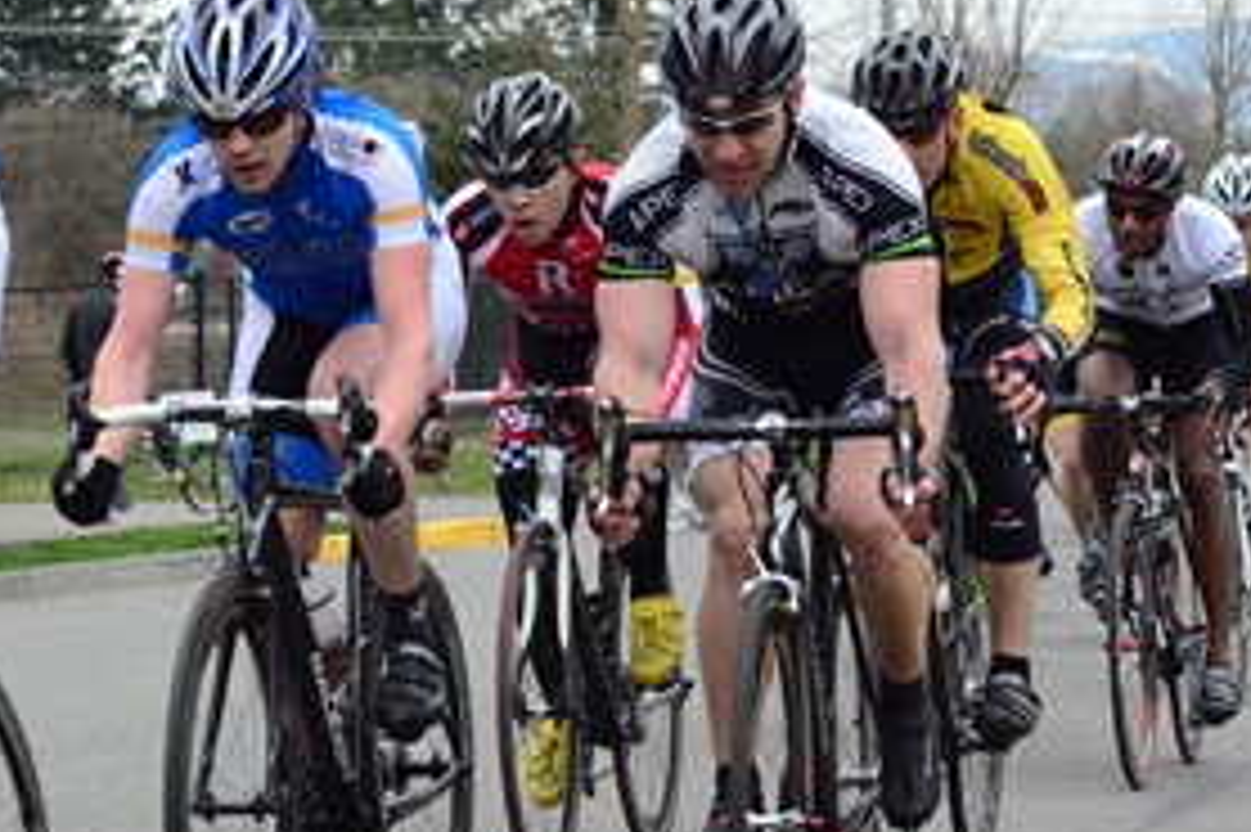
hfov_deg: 12.2
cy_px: 488
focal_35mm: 169
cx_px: 558
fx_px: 5869
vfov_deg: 8.1
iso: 4000
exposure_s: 1/800
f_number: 9
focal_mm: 70
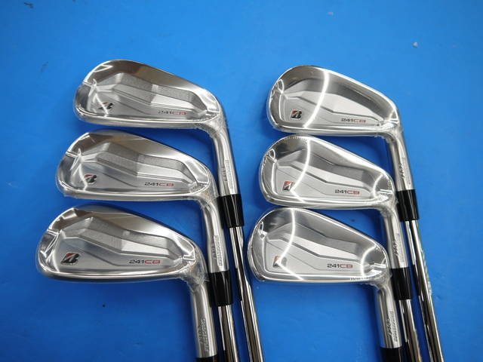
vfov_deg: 46.8
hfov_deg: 60.0
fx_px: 419
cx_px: 242
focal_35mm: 30
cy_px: 181
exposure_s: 1/100
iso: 160
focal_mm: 15
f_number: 3.6
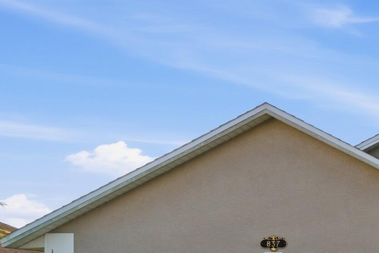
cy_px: 300
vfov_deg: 16.6
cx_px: 518
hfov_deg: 22.4
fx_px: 832
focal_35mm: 79
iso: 250
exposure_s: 1/800
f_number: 9
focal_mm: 22
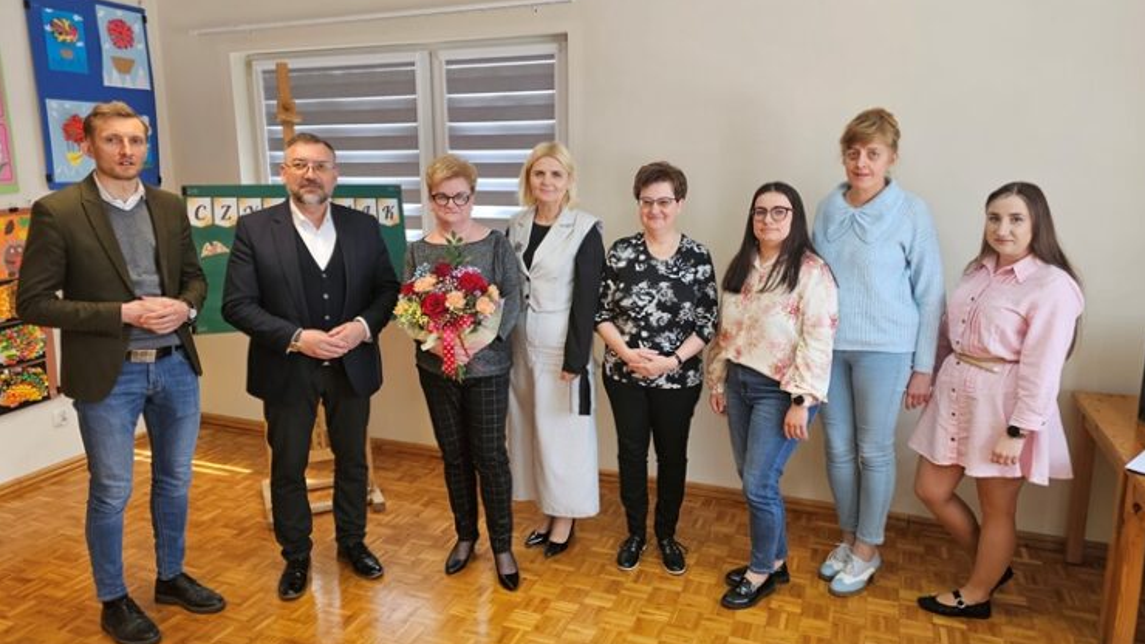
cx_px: 568
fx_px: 789
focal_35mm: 26
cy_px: 314
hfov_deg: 71.9
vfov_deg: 44.4
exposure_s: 1/100
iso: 125
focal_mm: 6.3
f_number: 1.7
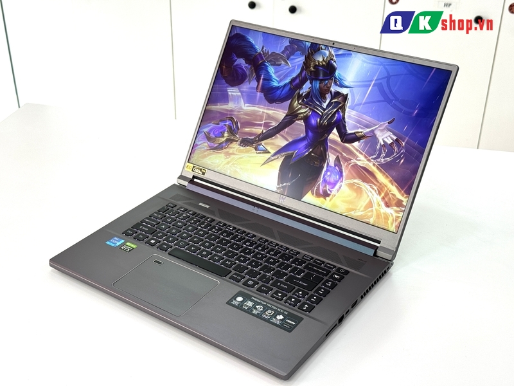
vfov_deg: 30.3
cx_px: 257
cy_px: 193
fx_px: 713
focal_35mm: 48
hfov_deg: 39.7
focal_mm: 6.76
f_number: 1.78
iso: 50
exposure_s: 1/169
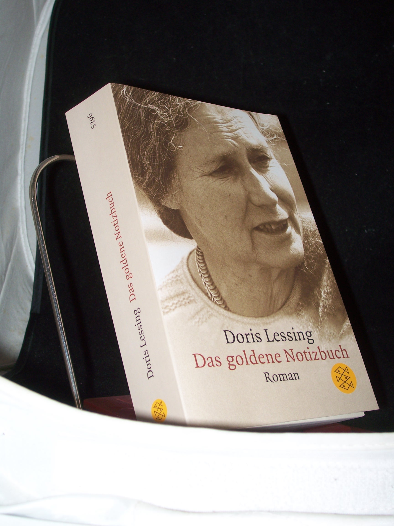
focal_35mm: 53
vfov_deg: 36.2
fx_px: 804
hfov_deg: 27.5
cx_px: 197
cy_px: 263
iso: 80
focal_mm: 8.7
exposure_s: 1/80
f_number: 3.2
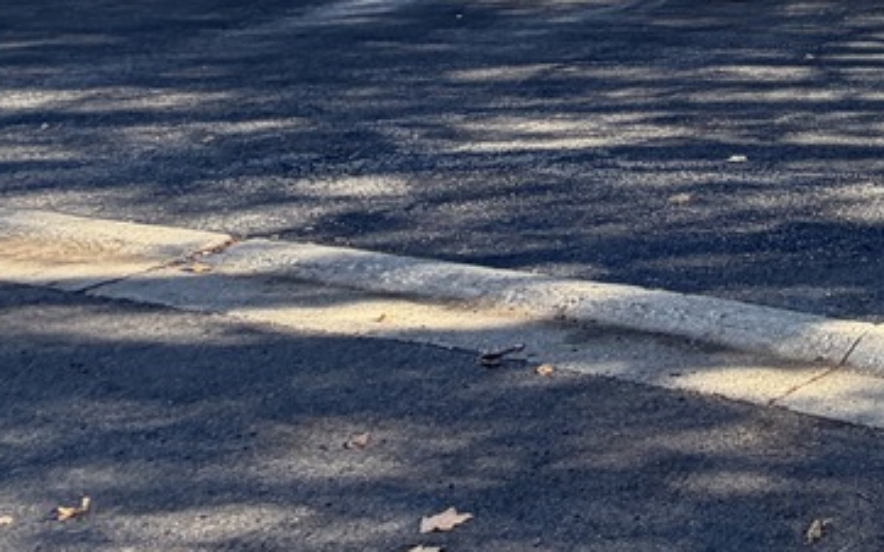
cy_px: -259
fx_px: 1421
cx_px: 1333
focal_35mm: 59
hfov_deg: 25.6
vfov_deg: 19.4
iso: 64
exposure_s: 1/191
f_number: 2.2
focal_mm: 2.22
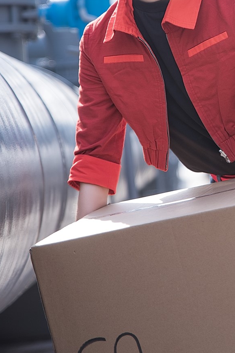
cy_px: 68
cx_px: 242
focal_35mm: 145
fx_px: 1419
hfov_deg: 9.4
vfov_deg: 14.1
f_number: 2.8
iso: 100
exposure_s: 1/500
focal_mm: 70
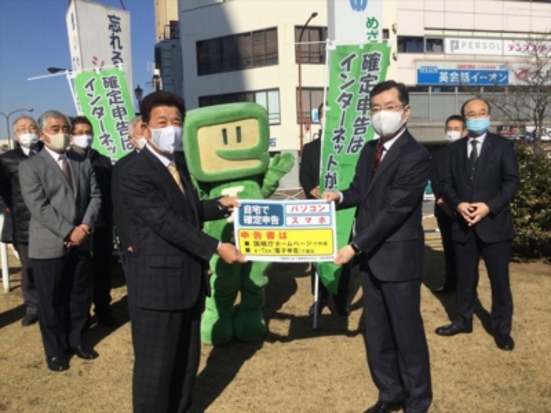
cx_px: 276
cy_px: 206
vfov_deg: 45.4
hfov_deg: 58.4
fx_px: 493
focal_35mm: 31
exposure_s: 1/2632
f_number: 2.4
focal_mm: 3.3
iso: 25
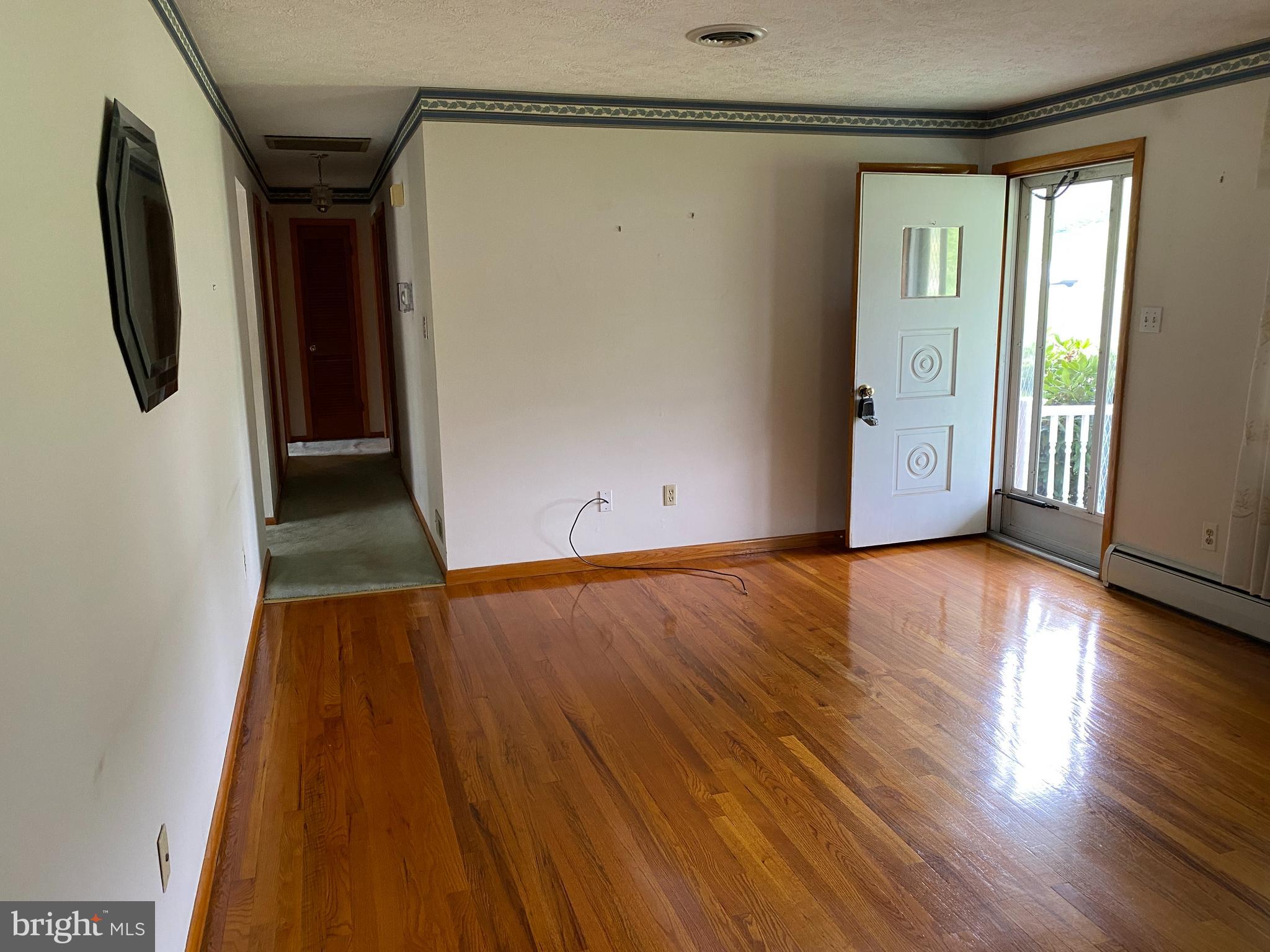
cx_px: 635
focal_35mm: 26
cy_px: 476
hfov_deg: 67.3
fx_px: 954
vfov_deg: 53.1
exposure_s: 1/60
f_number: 1.8
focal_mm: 4.25
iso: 200
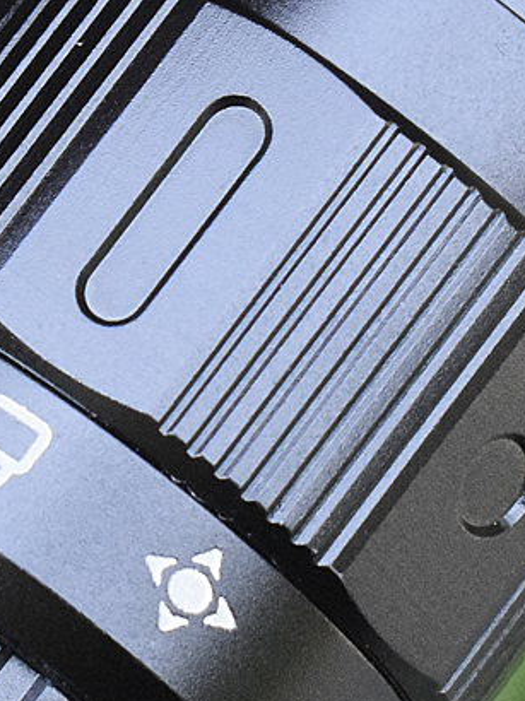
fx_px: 7841
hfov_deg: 3.8
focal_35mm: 387
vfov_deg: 5.1
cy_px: 483
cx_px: 224
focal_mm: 55
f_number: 10
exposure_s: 1/400
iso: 3200
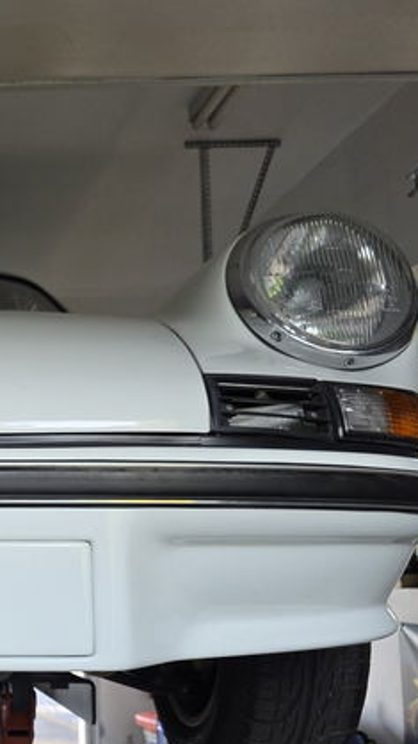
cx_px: -130
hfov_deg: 23.0
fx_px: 907
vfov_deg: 44.2
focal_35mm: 46
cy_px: 468
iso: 125
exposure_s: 1/180
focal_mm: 6.3
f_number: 1.7
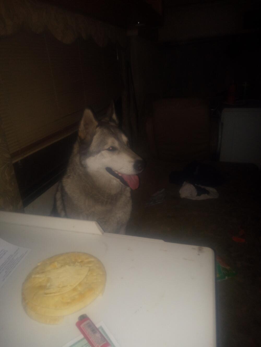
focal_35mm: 28
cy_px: 174
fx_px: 281
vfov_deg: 63.4
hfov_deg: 49.8
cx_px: 130
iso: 431
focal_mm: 3.42
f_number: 2.2
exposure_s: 1/24
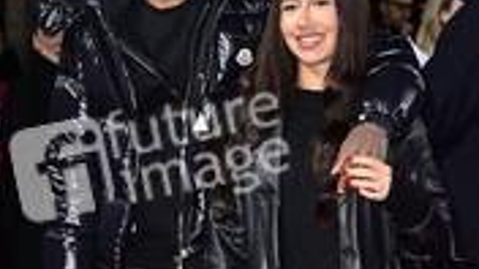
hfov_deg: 13.7
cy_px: 293
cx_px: 229
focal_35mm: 157
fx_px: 1994
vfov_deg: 7.7
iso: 640
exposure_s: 1/125
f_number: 5
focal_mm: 66
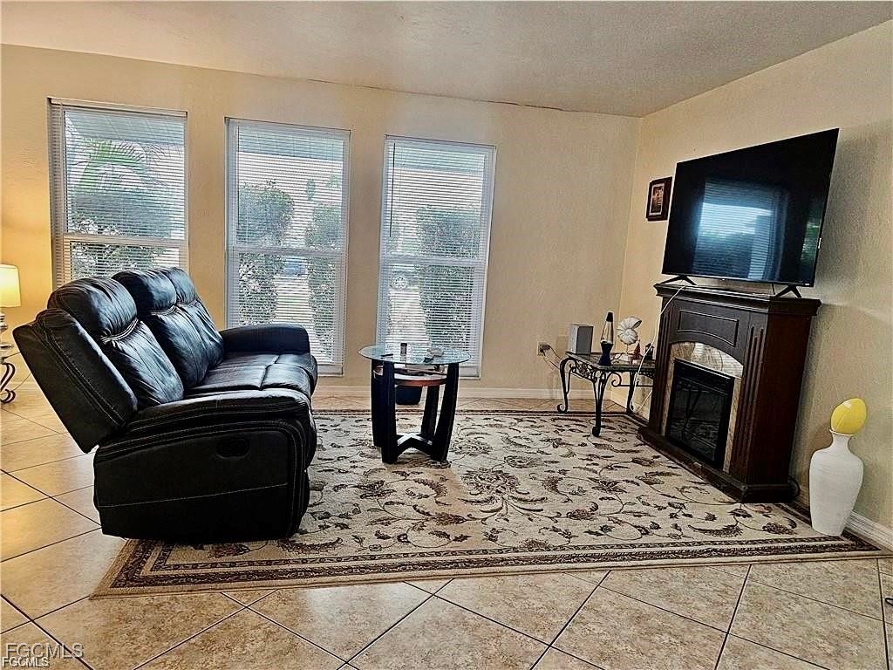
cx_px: 446
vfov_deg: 58.9
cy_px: 335
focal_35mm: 23
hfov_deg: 73.9
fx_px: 593
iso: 800
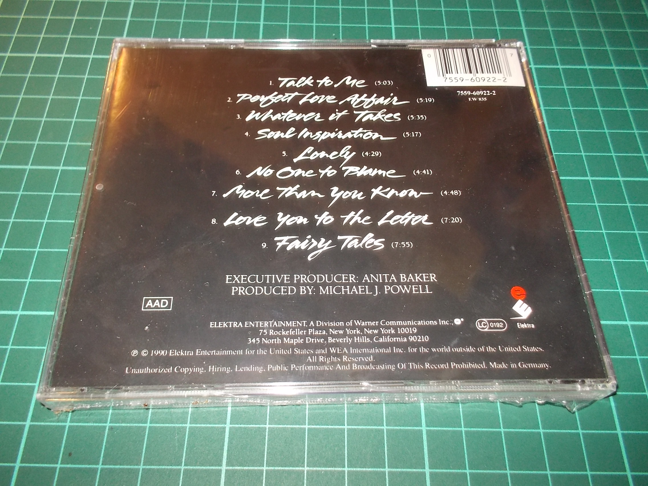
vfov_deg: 48.2
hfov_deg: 61.7
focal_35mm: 29
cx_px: 324
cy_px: 243
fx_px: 543
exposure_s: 1/30
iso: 200
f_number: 3.3
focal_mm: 4.1
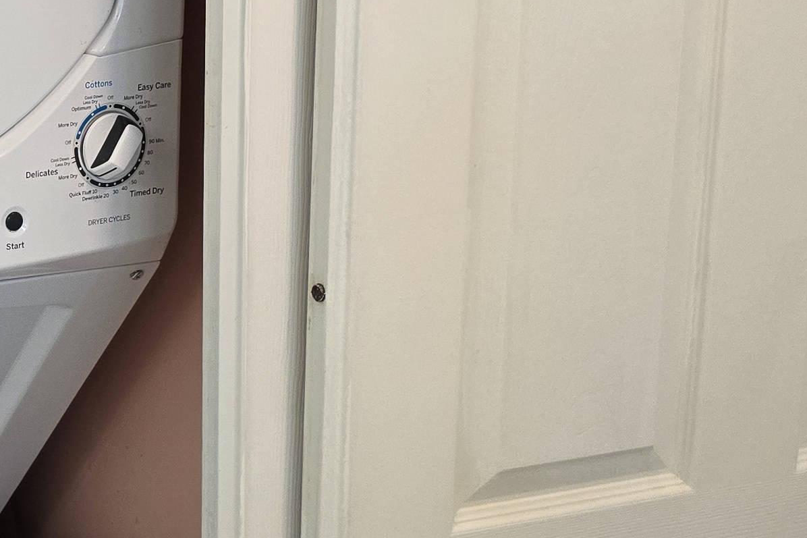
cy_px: 163
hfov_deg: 22.6
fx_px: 1793
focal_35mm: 80
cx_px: -248
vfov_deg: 17.0
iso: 200
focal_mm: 6.3
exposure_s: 1/120
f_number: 1.7
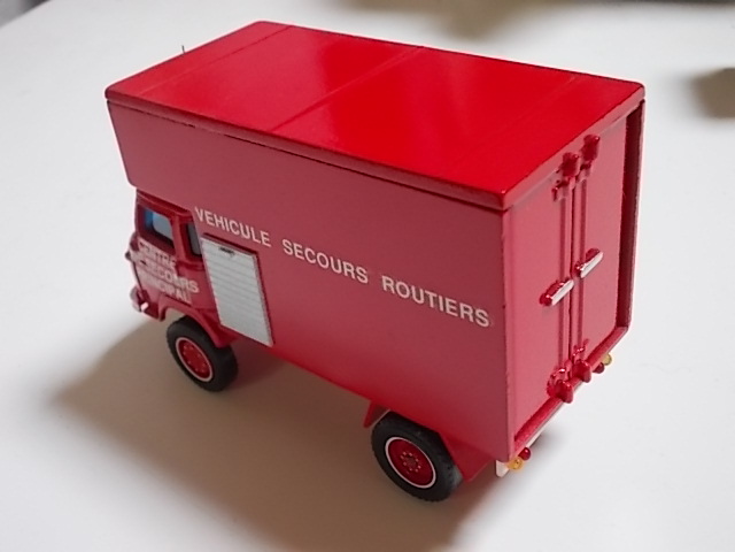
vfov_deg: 33.6
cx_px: 368
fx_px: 913
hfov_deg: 43.9
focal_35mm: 43
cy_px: 276
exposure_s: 1/30
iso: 200
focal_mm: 6.1
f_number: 3.3
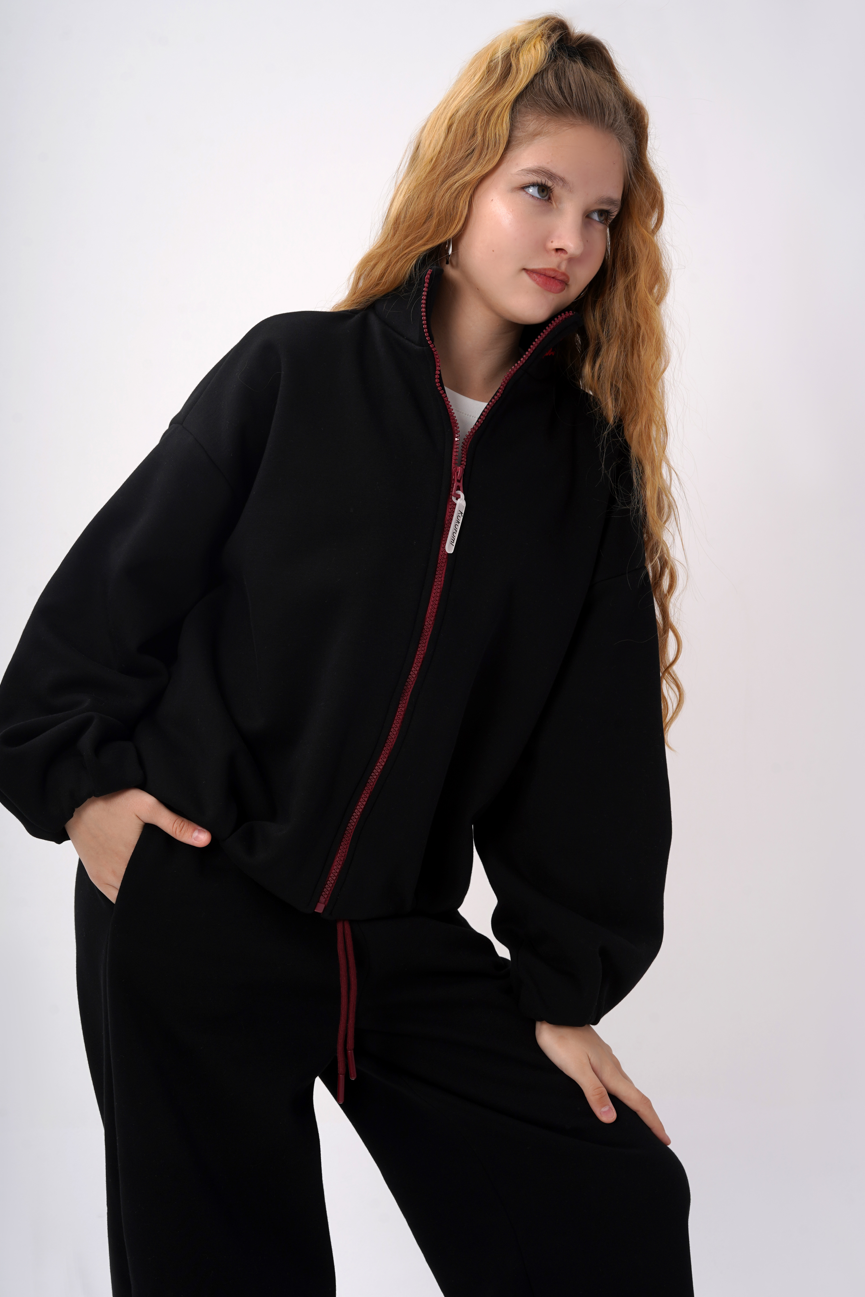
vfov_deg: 38.9
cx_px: 439
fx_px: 1838
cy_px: 653
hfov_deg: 26.5
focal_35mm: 51
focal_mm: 50
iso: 100
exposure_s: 1/160
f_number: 10
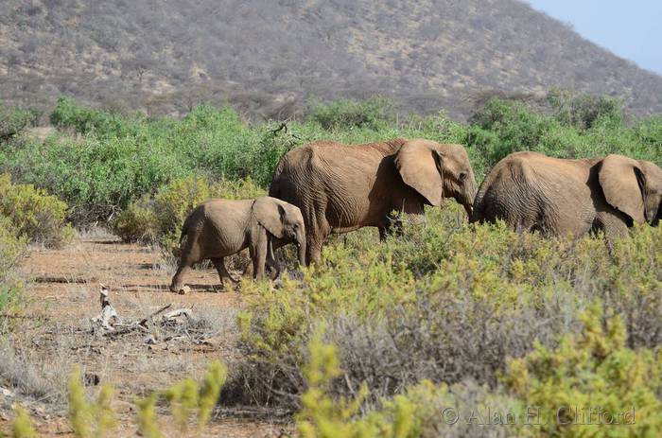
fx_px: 3990
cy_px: 219
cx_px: 331
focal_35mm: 218
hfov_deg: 9.5
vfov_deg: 6.3
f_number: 5
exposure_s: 1/800
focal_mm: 145
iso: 180
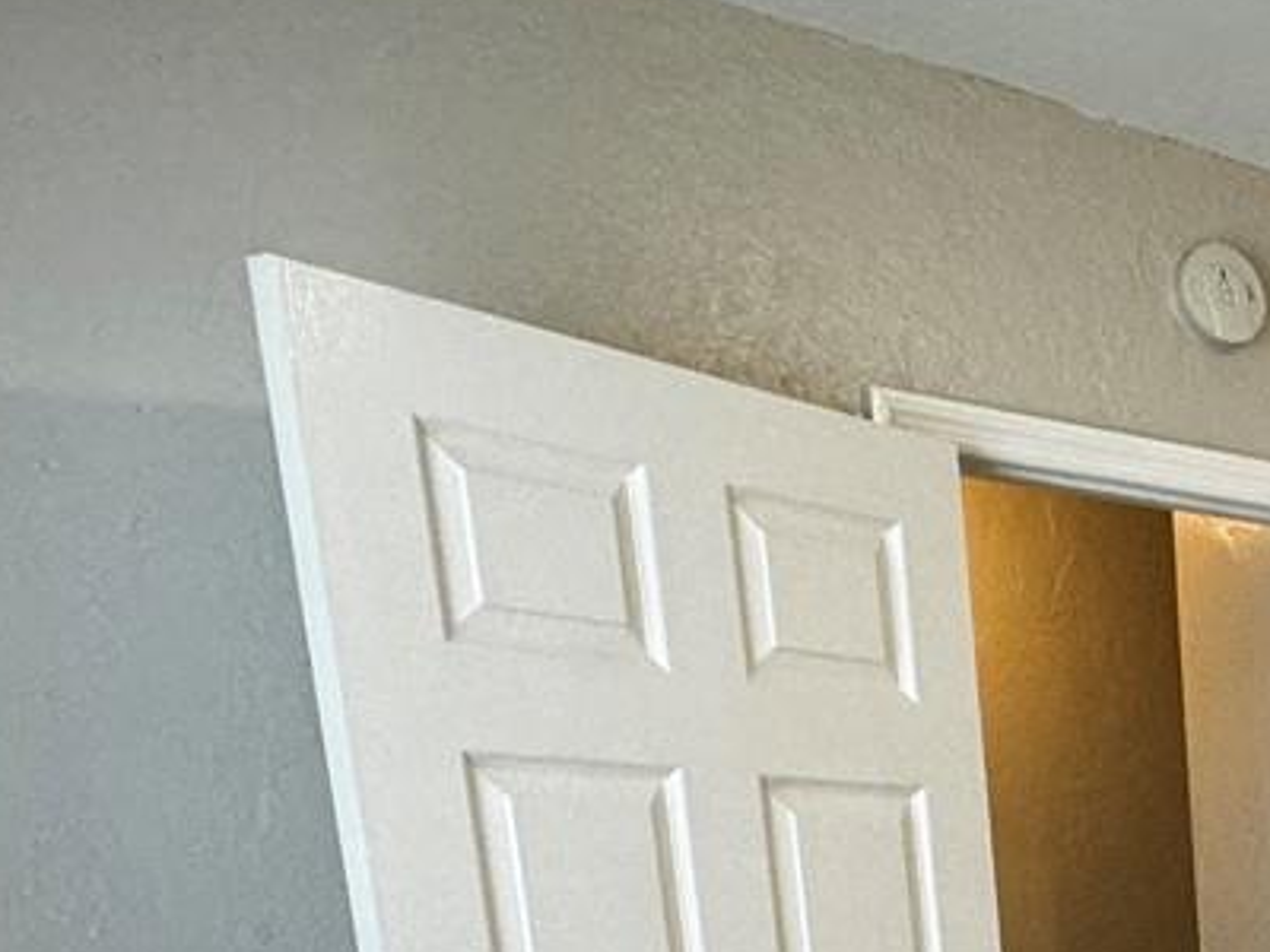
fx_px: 2055
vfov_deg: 22.0
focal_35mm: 56
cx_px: 1838
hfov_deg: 26.4
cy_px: 1403
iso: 250
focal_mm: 2.22
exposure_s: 1/120
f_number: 2.2
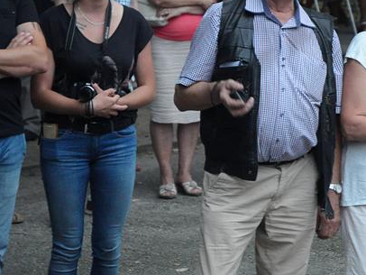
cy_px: 61
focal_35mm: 211
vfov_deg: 7.0
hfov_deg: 9.4
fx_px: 2232
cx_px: 269
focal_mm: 70
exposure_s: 1/80
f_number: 4.5
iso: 2500
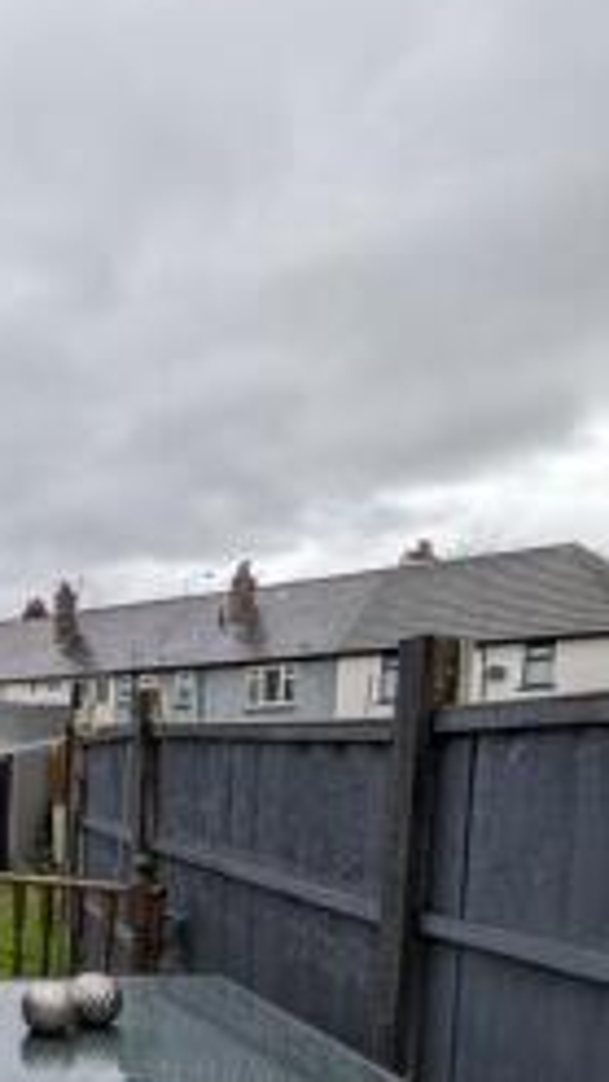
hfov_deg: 26.8
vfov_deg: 51.2
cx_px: -217
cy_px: 896
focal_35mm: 36
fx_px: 1033
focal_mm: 1.85
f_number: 2.2
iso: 50
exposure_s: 1/379
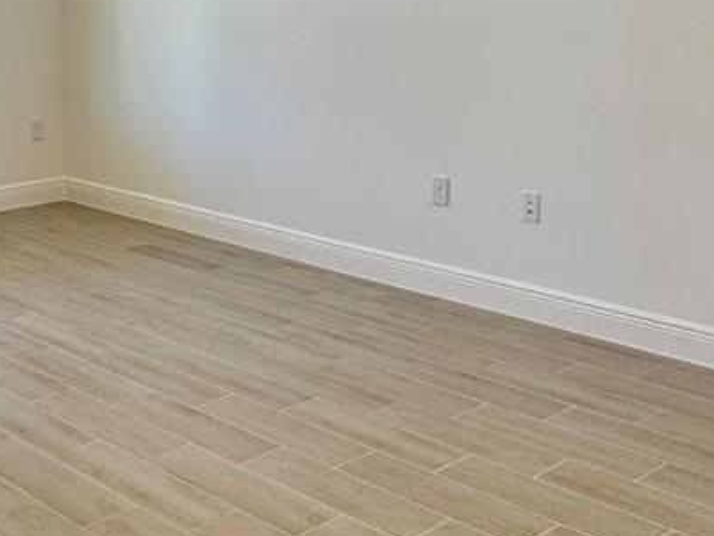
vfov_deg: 25.2
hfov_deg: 32.7
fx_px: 1155
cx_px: 77
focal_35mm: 56
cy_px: 45
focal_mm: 2.22
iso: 80
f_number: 2.2
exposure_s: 1/120
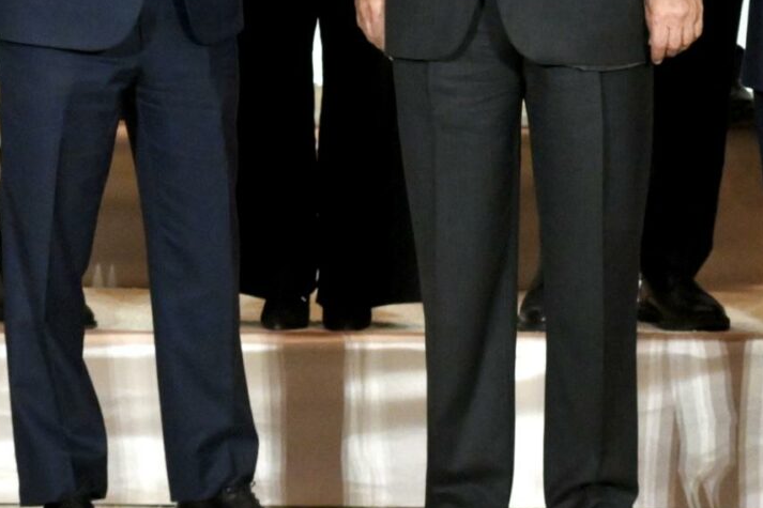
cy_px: -329
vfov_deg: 6.2
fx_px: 4640
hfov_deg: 9.4
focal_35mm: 219
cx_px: 200
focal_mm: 61
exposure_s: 1/320
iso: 5000
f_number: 5.6
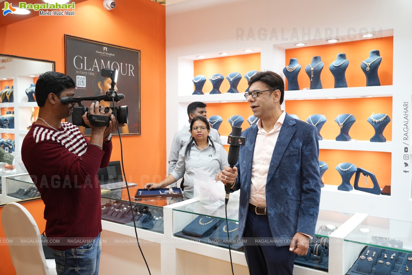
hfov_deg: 58.1
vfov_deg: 40.7
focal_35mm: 32
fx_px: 371
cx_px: 206
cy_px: 138
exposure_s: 1/125
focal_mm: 32.4
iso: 500
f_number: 5
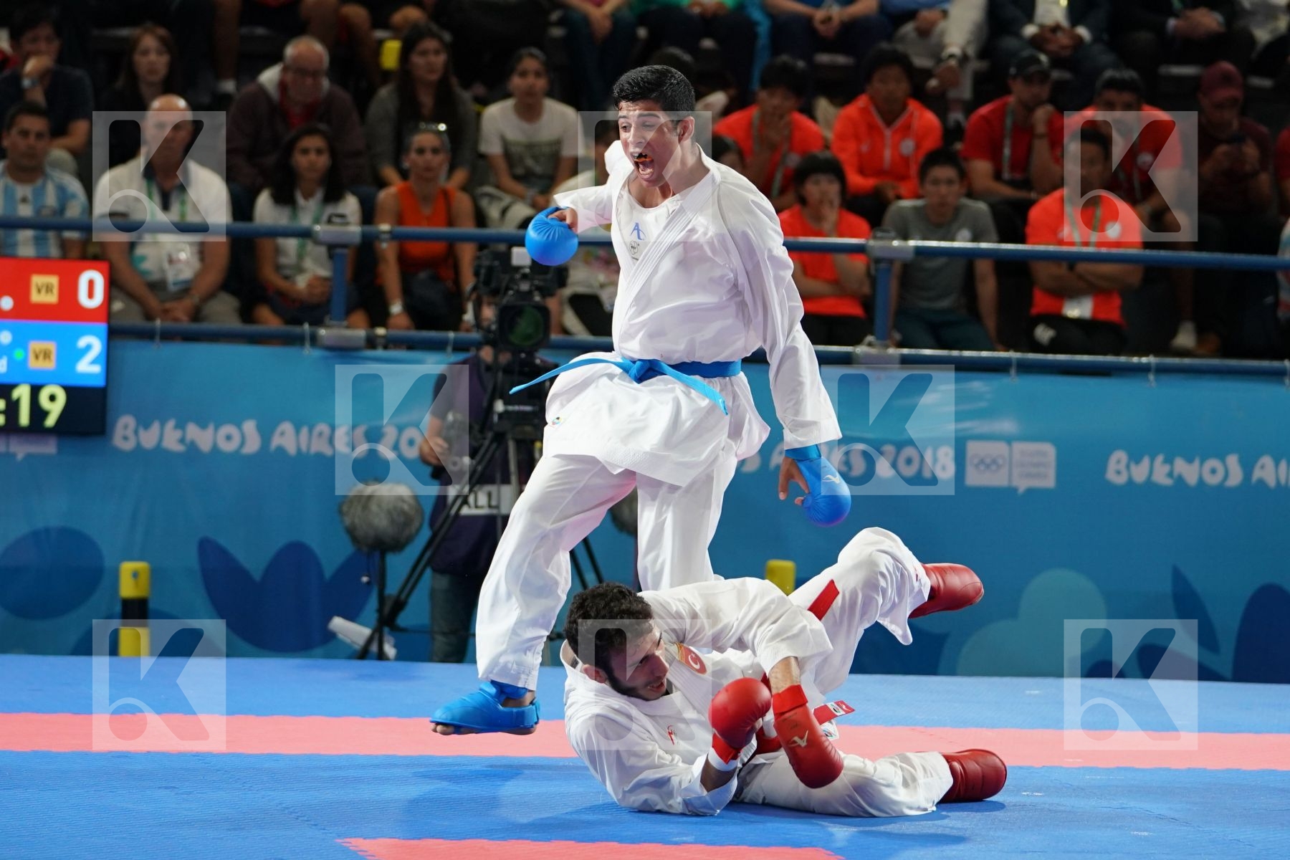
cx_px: 645
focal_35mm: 162
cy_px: 430
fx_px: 5805
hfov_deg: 12.7
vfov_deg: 8.5
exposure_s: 1/1000
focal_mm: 108
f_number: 2.8
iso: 1600
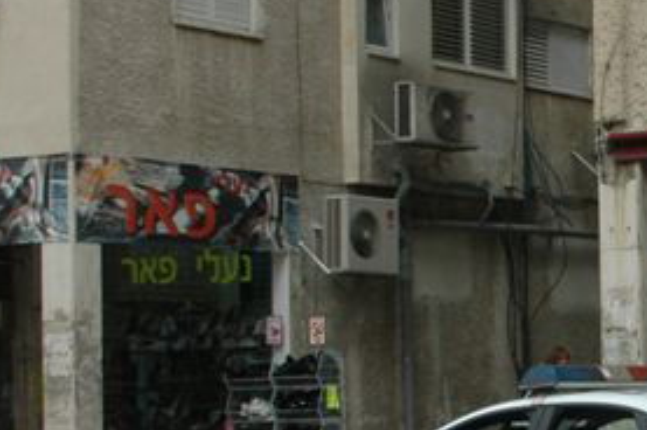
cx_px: 832
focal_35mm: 122
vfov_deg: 11.2
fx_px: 2190
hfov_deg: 16.0
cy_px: 331
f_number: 10
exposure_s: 1/400
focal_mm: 22
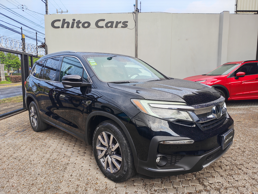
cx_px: 129
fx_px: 179
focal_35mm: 24
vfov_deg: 56.8
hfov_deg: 71.6
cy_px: 97
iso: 50
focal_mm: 6.12
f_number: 1.9
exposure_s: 1/100
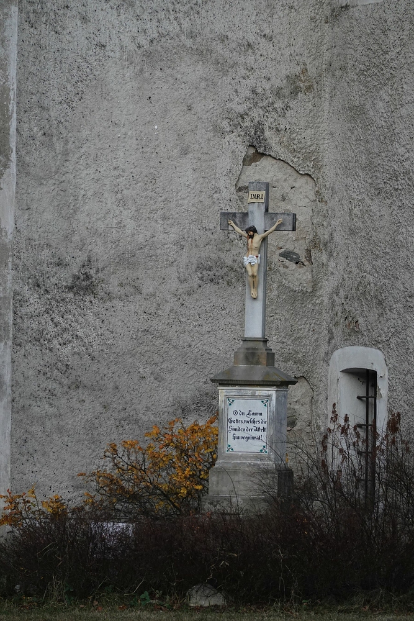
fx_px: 3449
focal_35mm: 200
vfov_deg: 10.3
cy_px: 310
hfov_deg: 6.9
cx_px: 207
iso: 500
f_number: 5
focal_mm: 72
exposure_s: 1/200
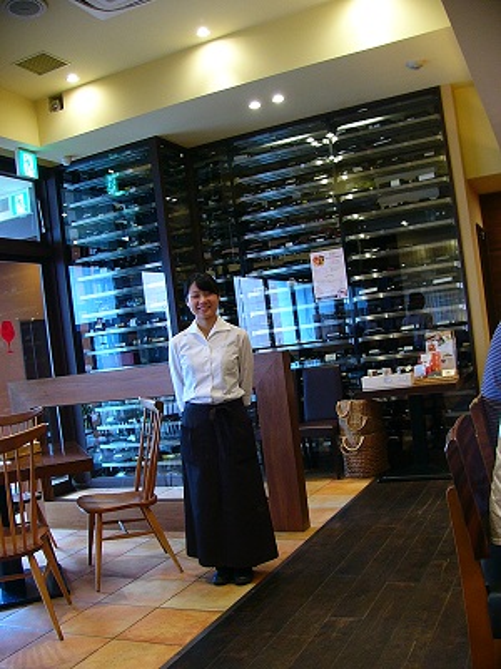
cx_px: 250
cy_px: 334
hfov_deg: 40.7
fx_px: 675
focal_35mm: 35
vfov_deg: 52.6
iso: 50
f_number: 2.8
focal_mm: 4.6
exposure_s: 1/8
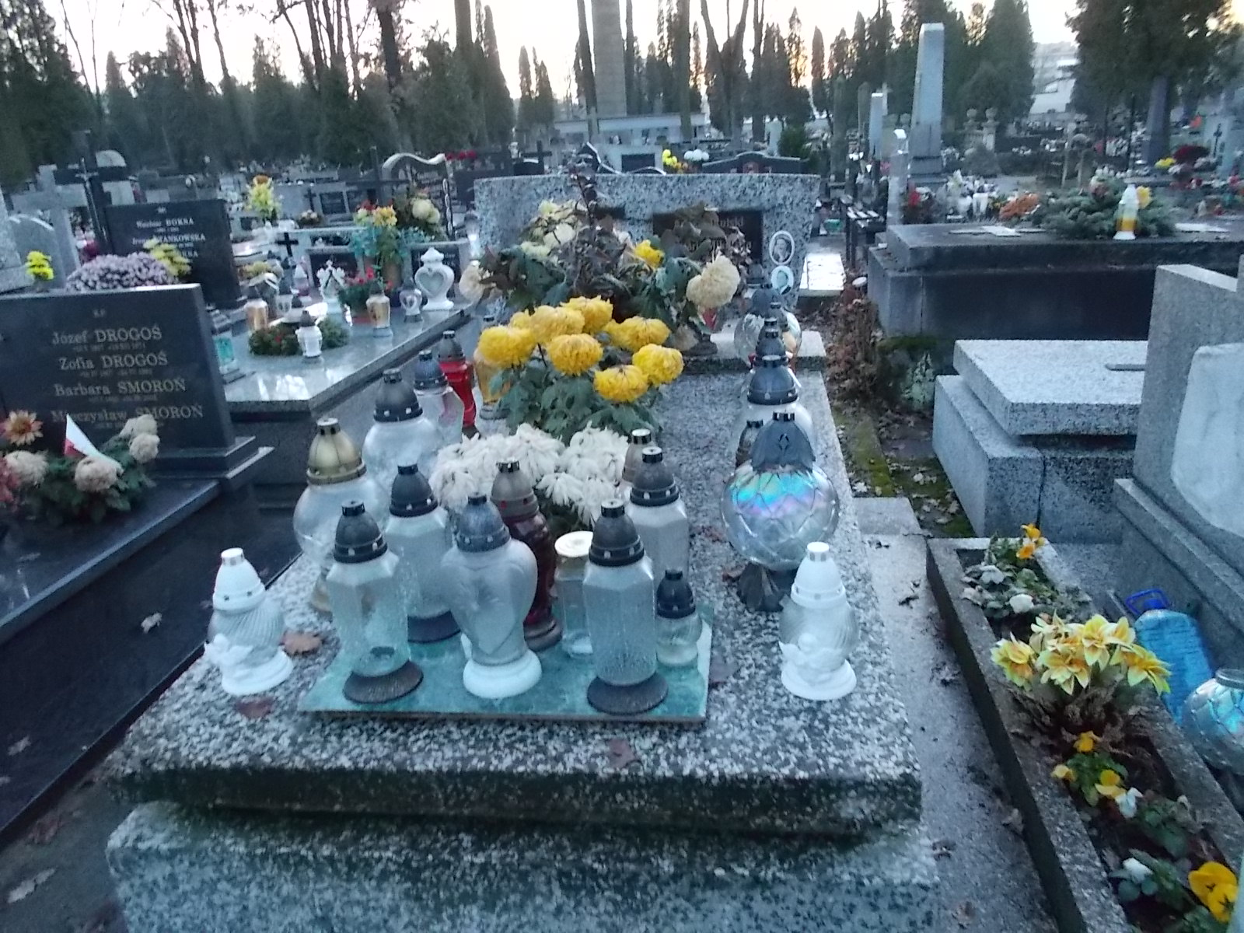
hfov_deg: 67.3
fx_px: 934
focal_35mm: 26
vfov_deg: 53.1
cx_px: 622
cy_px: 466
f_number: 3.2
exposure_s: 1/30
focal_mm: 4.6
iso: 400
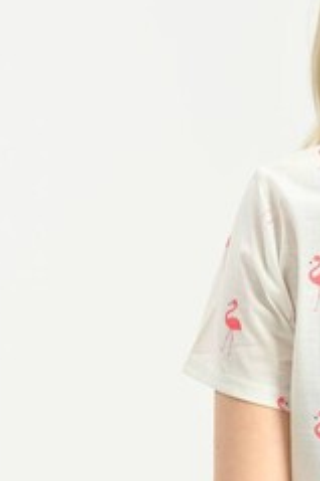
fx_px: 5034
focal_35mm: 377
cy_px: 423
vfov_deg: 5.5
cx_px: 439
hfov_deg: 3.6
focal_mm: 120
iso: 100
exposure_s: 1/160
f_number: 6.3
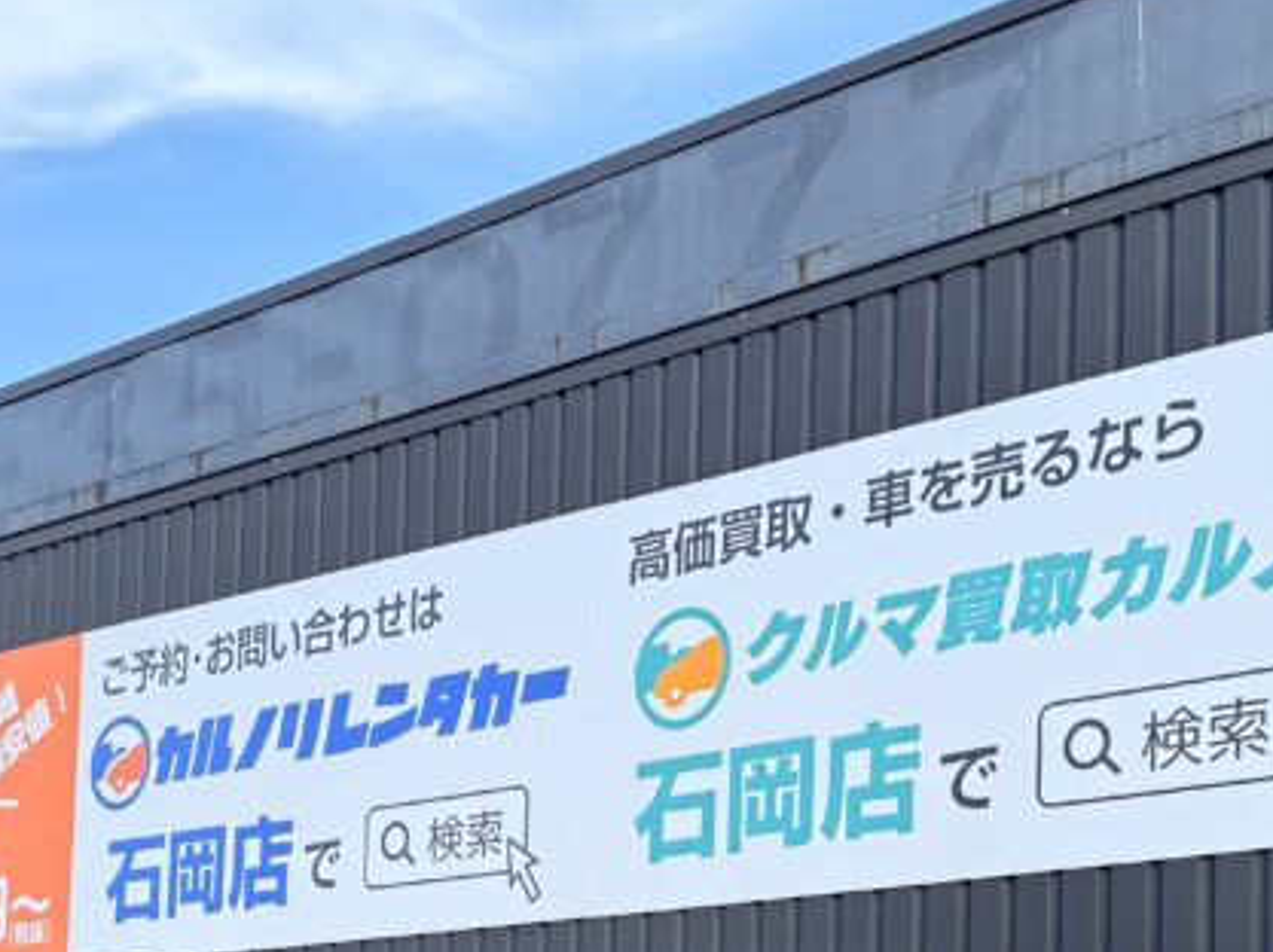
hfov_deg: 32.7
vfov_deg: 23.3
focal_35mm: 59
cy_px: 1040
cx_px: 653
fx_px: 2168
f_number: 1.78
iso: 80
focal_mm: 6.76
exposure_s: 1/1271
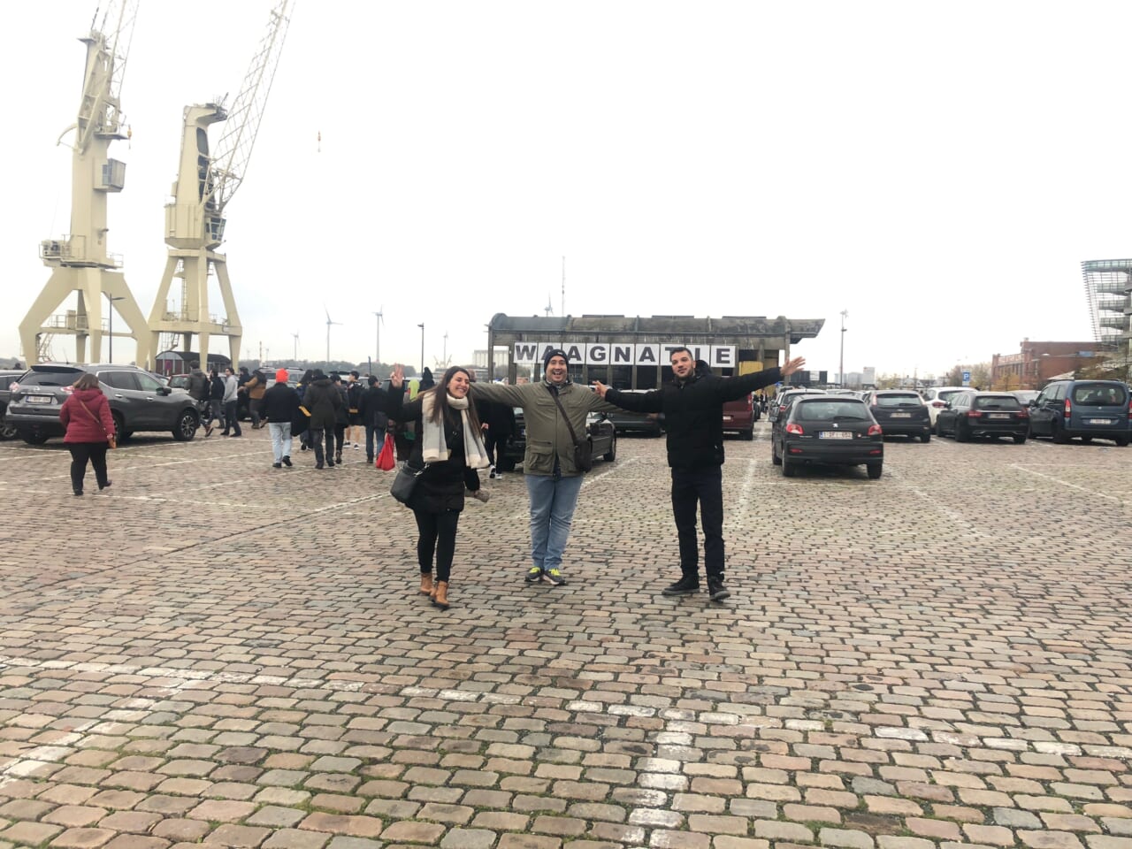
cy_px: 424
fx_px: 916
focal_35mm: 28
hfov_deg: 63.4
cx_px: 566
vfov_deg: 49.7
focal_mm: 3.99
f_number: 1.8
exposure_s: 1/40
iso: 20
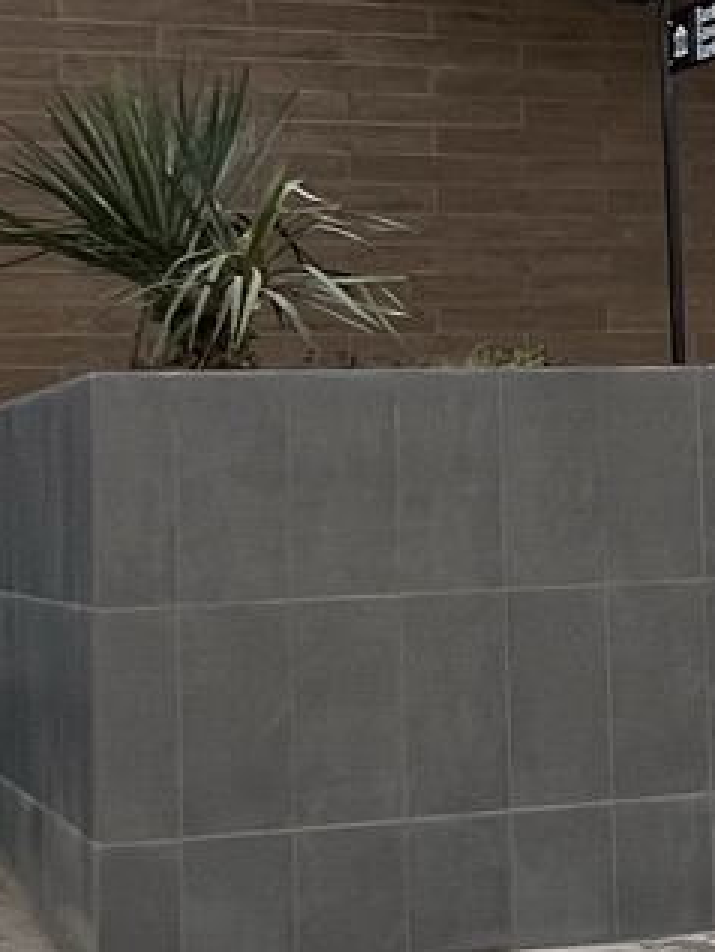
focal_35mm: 84
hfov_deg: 17.3
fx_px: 2312
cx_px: 664
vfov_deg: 23.1
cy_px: 285
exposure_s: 1/99
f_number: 1.8
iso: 64
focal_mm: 1.57
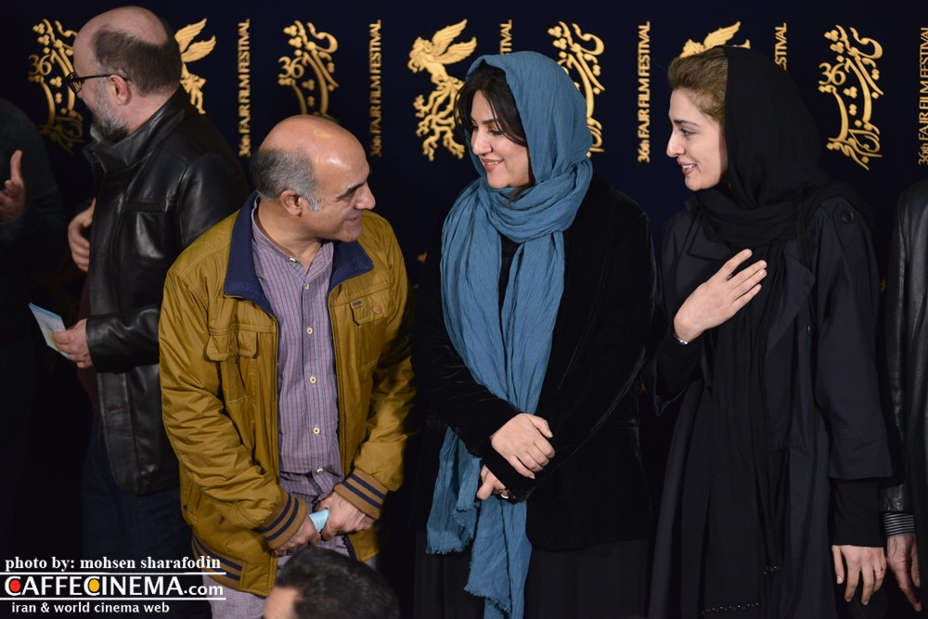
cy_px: 310
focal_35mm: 145
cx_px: 464
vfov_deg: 9.5
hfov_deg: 14.2
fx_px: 3738
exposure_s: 1/200
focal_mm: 145
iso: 4000
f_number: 2.8
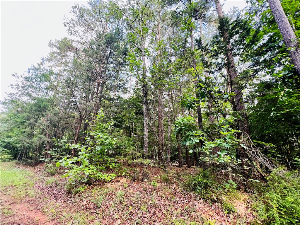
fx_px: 113
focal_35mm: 13
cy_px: 112
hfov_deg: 106.2
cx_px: 150
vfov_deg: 89.9
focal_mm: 1.57
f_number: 1.8
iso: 64
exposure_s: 1/99
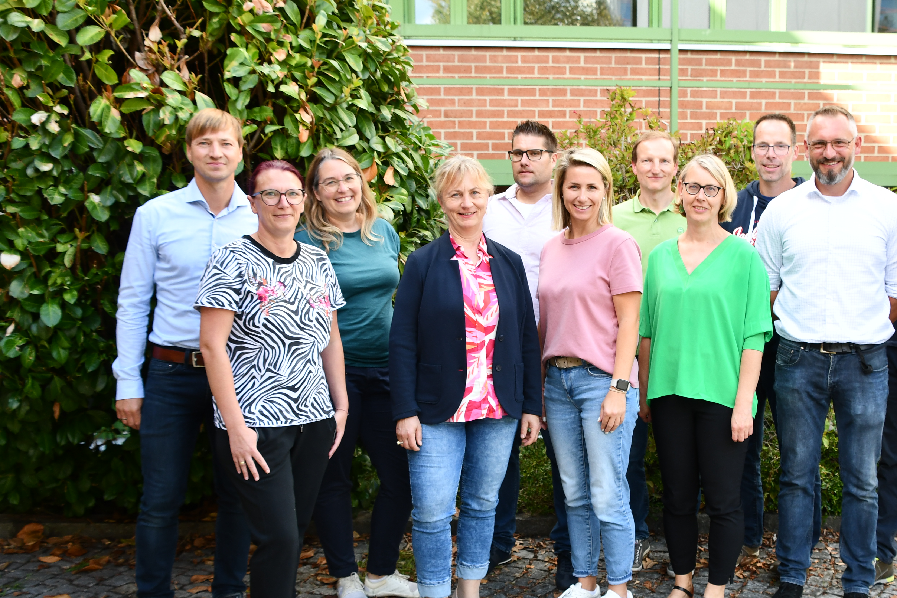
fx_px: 1022
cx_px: 563
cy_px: 349
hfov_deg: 47.0
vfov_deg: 32.6
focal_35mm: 41
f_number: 5
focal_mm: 21
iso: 400
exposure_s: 1/250
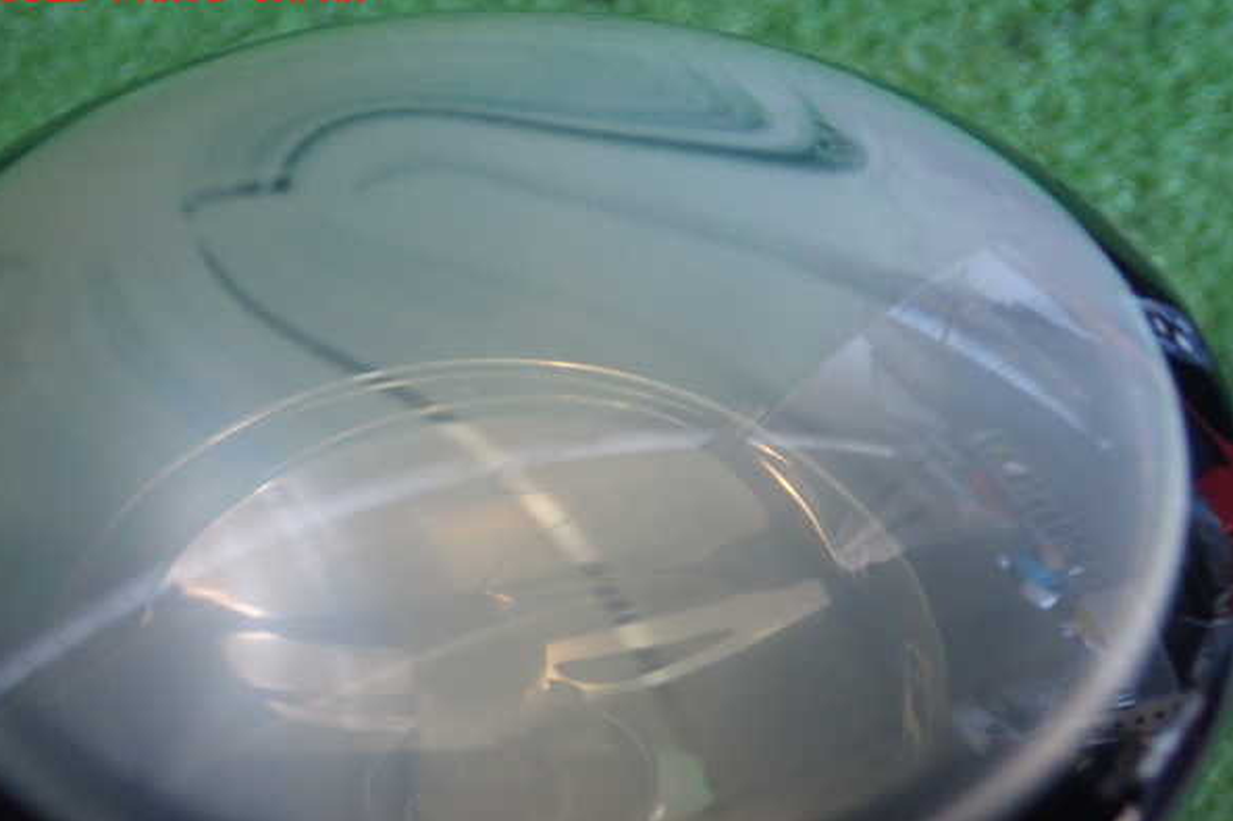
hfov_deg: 48.5
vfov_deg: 33.4
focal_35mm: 40
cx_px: 611
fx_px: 1370
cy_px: 430
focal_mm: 6.83
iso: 640
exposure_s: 1/80
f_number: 2.7
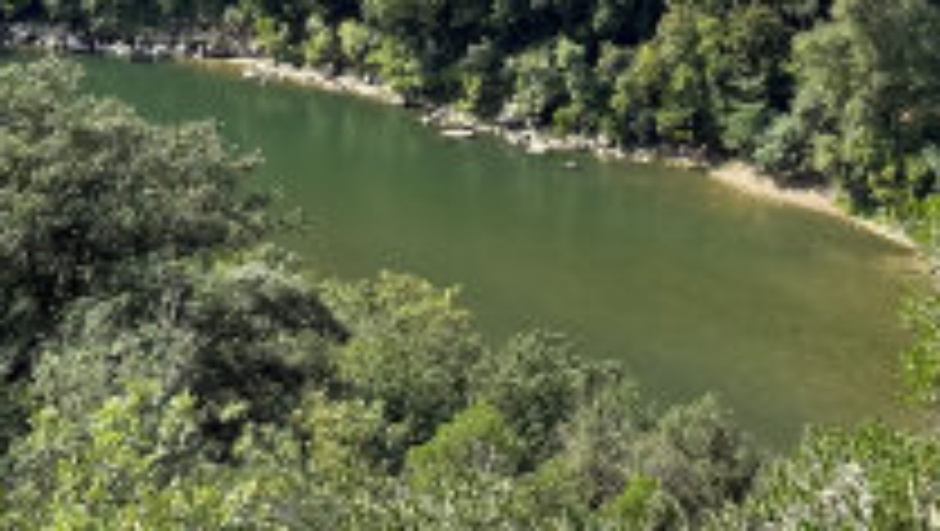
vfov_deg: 11.7
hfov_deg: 21.1
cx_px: 733
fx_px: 2495
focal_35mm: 100
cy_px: -207
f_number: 1.8
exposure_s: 1/1812
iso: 80
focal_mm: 6.8
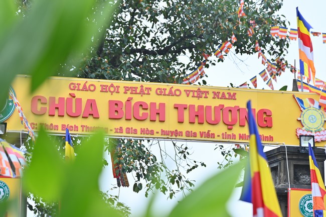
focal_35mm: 120
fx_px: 1086
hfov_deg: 17.1
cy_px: 108
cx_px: 163
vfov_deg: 11.4
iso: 160
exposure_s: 1/100
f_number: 5.6
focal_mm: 120
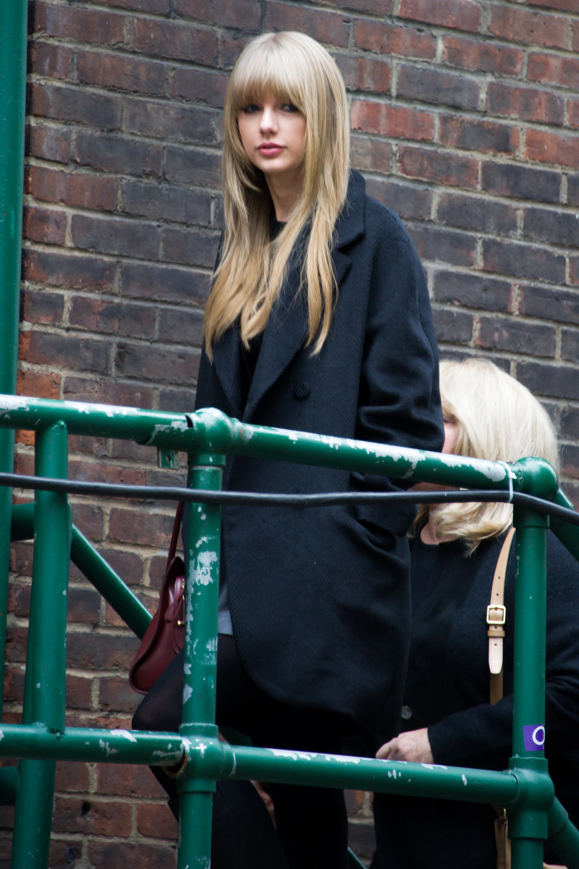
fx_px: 7237
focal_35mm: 300
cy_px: 434
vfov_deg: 6.9
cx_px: 290
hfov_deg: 4.6
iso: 640
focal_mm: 300
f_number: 5.6
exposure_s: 1/250
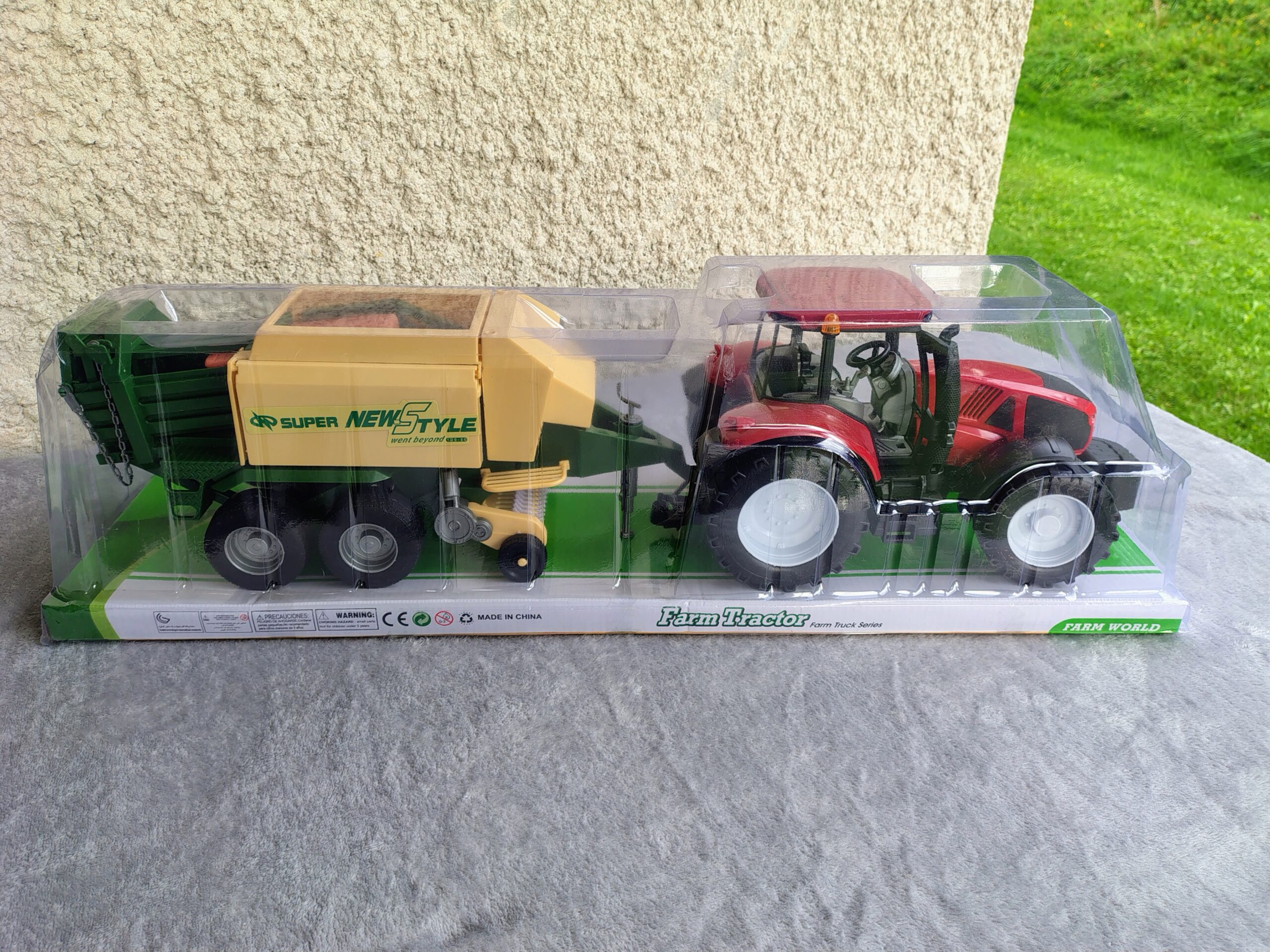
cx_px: 635
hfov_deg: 69.4
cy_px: 476
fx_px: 917
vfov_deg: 54.9
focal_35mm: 25
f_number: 1.7
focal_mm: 4.71
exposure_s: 1/132
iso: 143
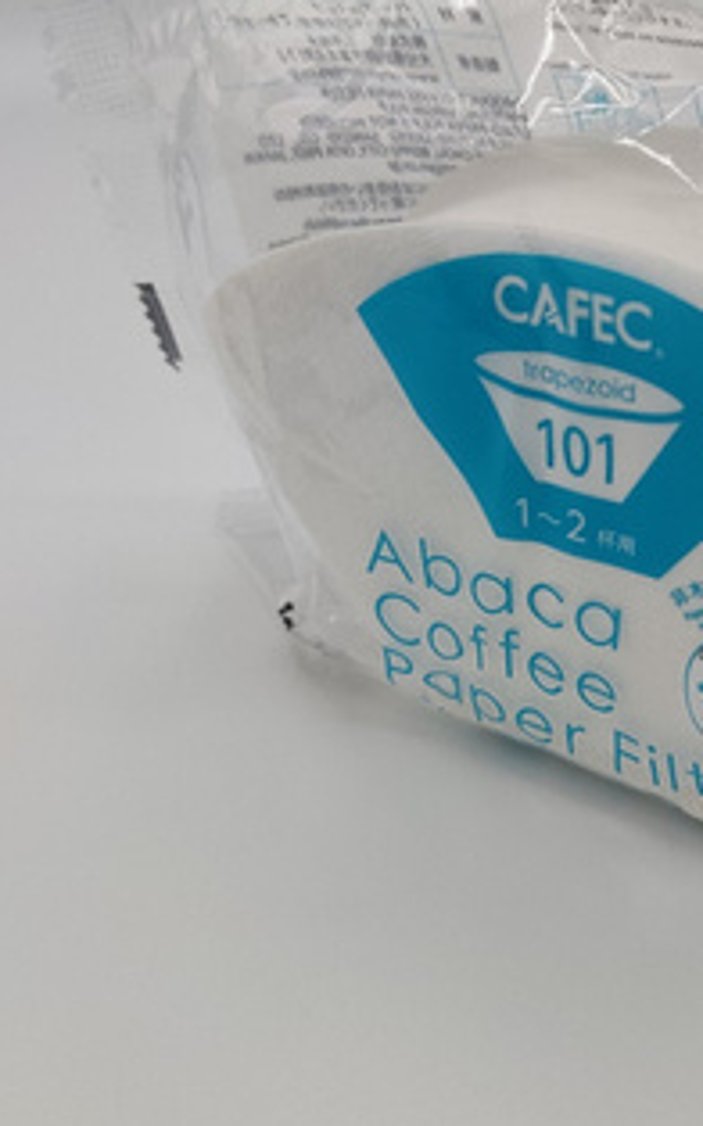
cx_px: 592
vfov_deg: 51.5
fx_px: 1166
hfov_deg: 32.4
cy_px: 602
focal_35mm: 38
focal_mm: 4.71
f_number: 1.79
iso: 50
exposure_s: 1/335
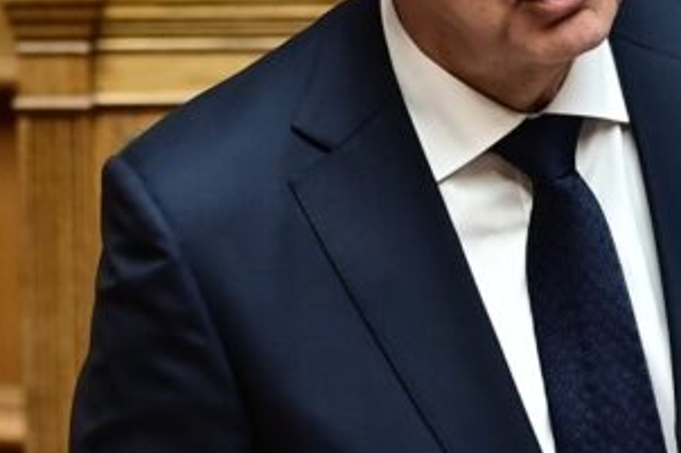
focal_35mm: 651
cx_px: 722
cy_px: 124
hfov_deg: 3.2
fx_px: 12308
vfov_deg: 2.1
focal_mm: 175
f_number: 3.2
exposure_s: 1/160
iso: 500
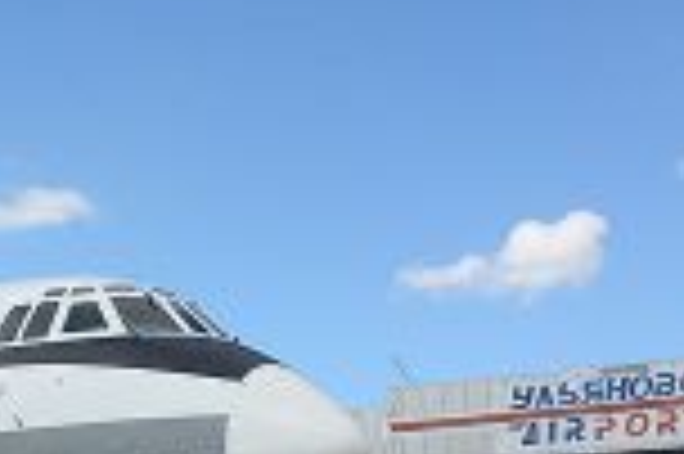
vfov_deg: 16.4
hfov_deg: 23.0
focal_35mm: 83
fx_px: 1575
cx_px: -76
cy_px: 315
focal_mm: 28
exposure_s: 1/100
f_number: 13
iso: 100
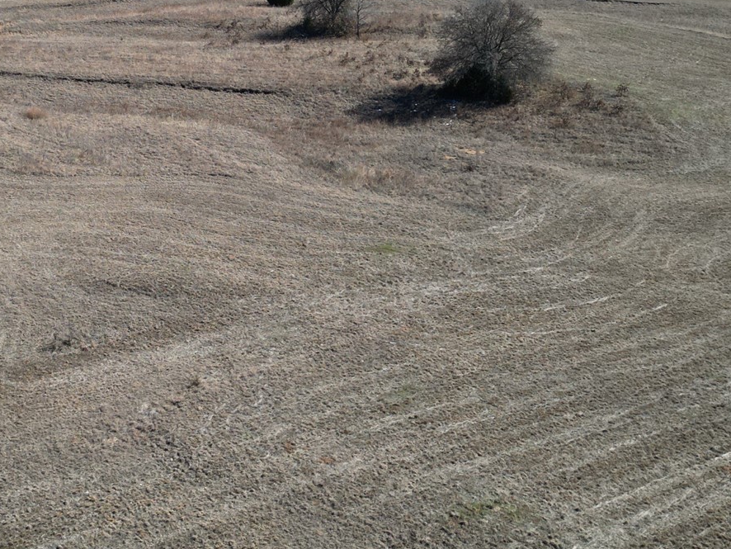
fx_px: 1098
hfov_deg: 35.4
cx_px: 128
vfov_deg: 27.5
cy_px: 113
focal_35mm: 52
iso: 140
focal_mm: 6.72
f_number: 1.7
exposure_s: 1/2500
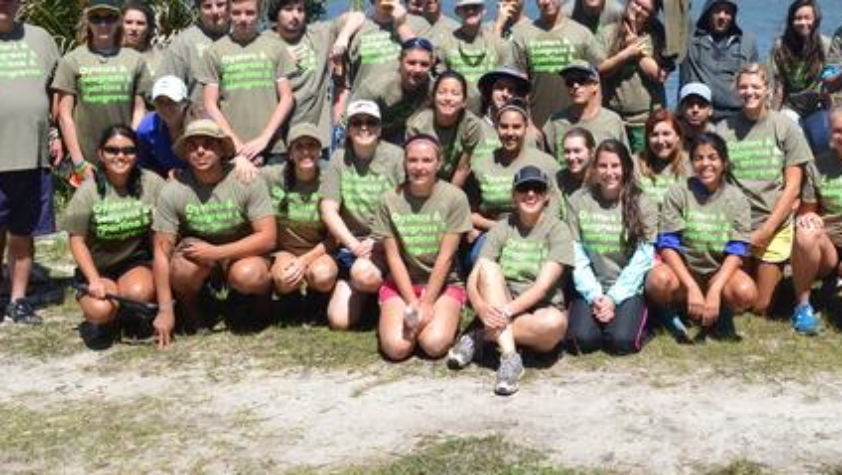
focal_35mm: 48
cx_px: 600
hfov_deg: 42.0
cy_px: 95
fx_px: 1072
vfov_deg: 24.6
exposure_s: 1/250
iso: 100
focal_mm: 18
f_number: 8
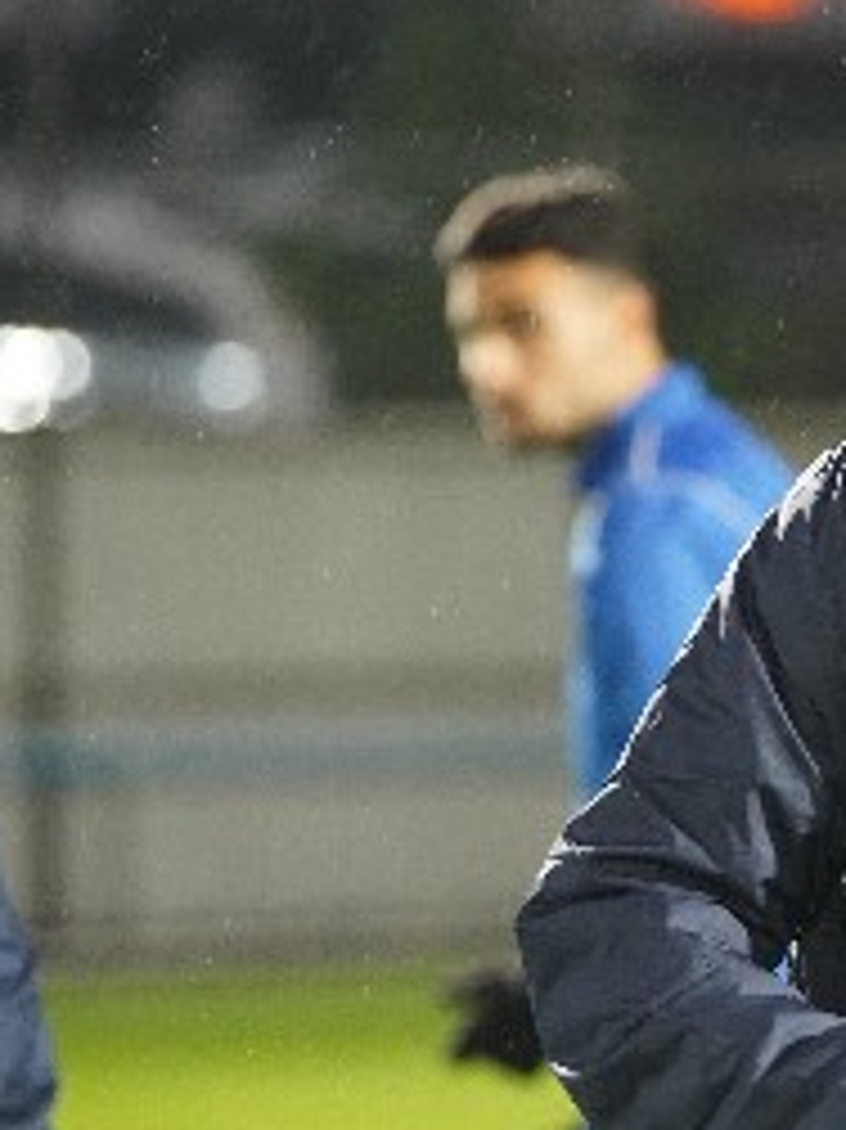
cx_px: 1179
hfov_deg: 3.4
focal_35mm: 436
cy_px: 696
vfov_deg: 4.5
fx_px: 14220
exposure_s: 1/200
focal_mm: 170
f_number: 4
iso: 6400
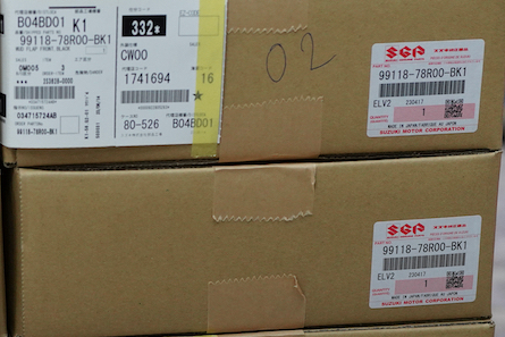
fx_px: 1543
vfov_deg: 12.4
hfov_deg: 18.2
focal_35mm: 110
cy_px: 307
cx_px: 12
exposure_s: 1/400
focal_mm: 35
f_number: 2.5
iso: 1600
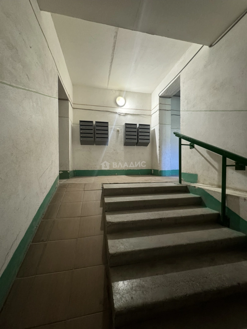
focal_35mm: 14
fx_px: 133
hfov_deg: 85.7
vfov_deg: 102.1
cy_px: 164
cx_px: 124
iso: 640
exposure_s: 1/50
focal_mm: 2.22
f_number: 2.2
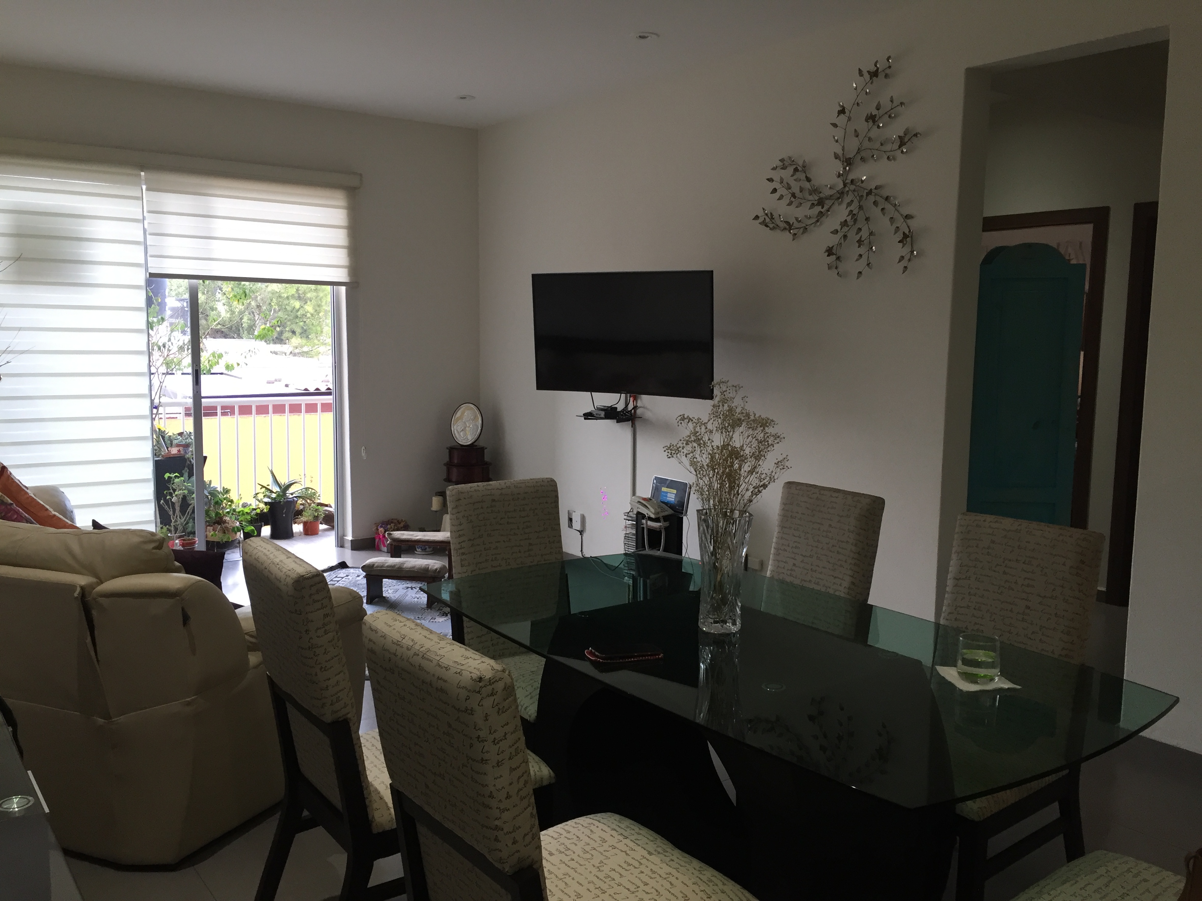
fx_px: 1007
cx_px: 601
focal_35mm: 29
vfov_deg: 48.2
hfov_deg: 61.7
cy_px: 450
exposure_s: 1/30
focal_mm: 4.15
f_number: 2.2
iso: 64
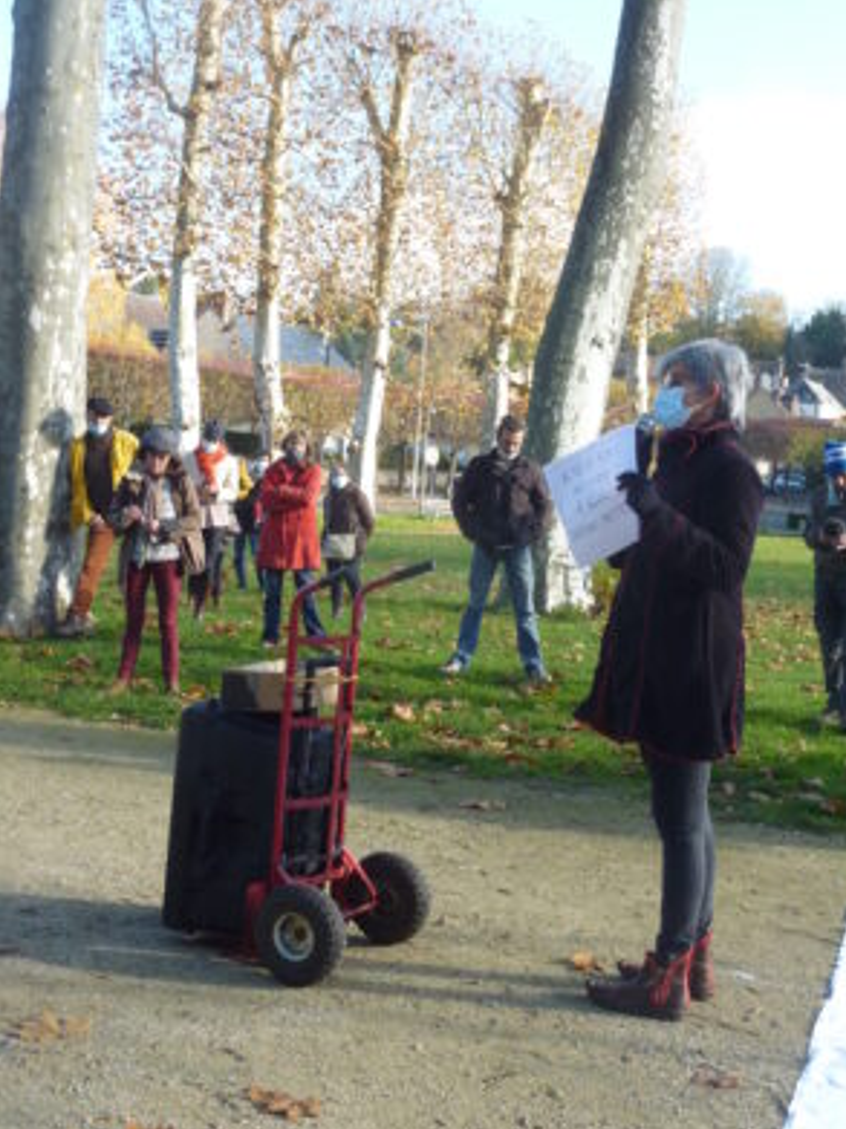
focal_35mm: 46
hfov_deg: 31.5
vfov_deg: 41.3
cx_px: 430
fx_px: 1500
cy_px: 569
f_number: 4
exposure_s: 1/250
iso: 200
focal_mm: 7.3
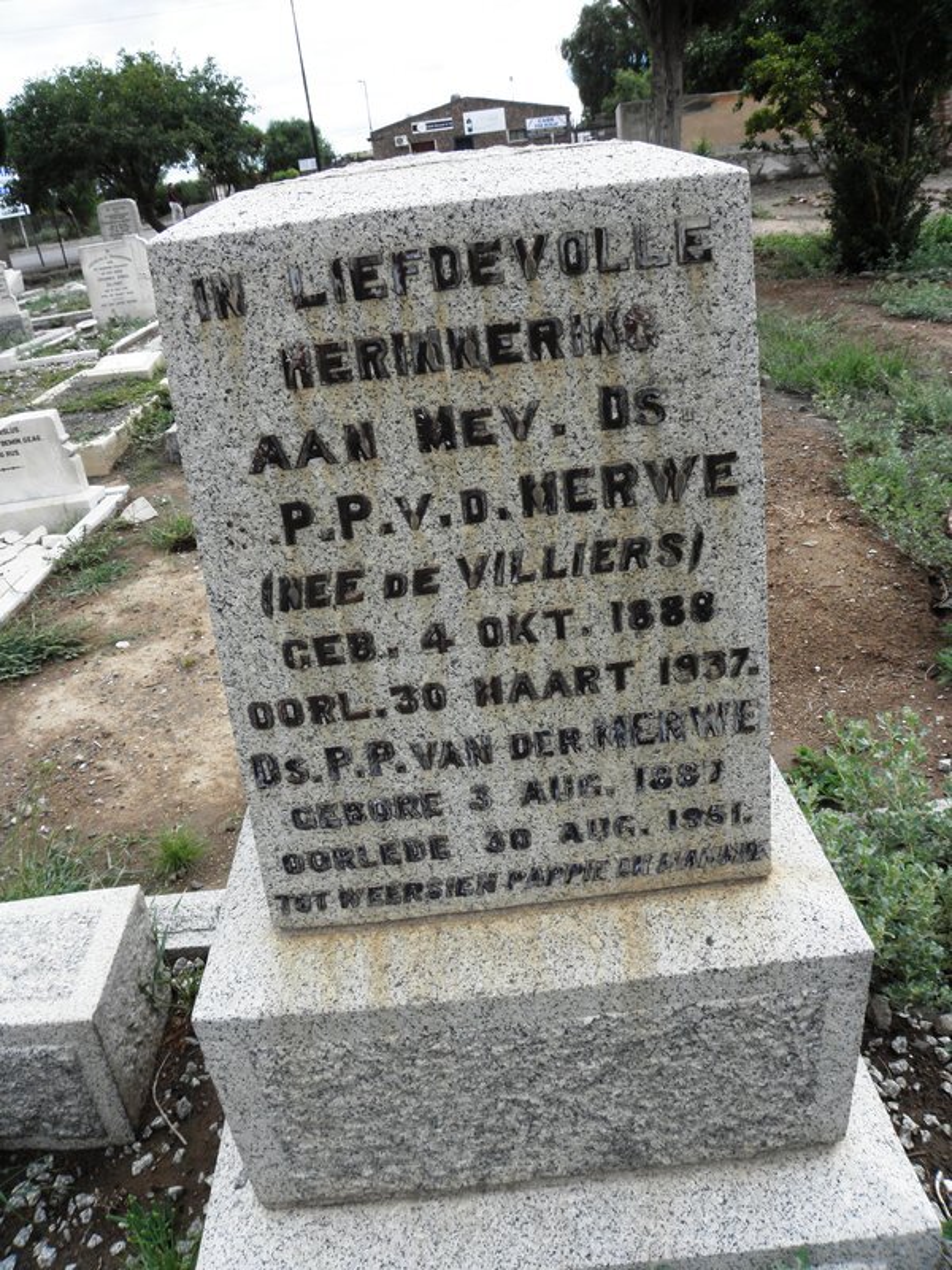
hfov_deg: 53.1
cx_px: 476
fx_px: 953
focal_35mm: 26
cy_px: 635
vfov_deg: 67.3
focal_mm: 4.6
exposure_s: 1/160
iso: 64
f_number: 5.6
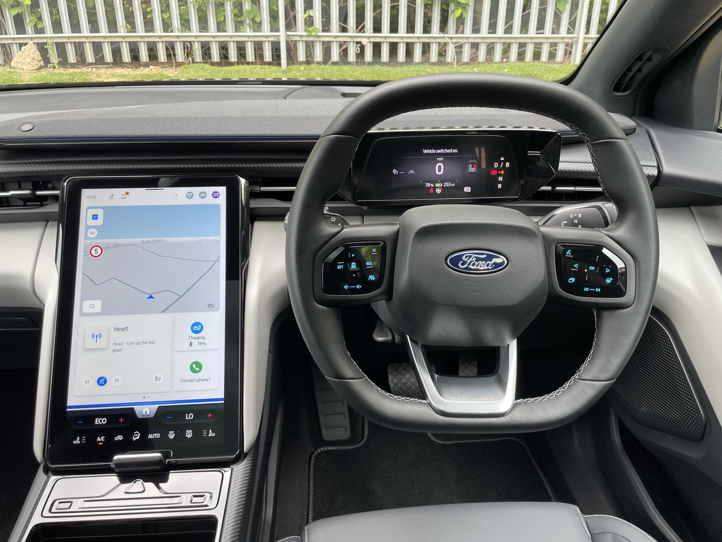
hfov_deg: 67.3
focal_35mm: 26
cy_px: 271
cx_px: 361
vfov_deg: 53.1
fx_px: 542
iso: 32
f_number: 1.6
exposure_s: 1/135
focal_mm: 4.2
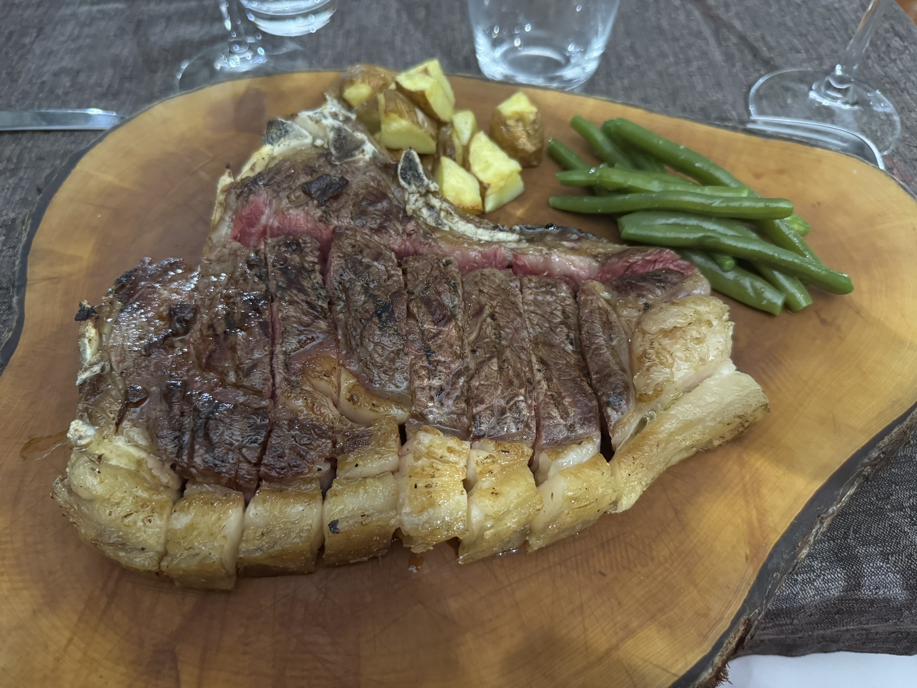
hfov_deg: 71.6
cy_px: 344
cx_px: 458
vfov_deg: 56.8
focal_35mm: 24
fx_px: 636
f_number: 1.78
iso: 800
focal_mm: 6.76
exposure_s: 1/25
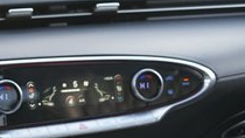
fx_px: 831
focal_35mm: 128
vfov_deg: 9.5
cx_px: -62
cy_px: 80
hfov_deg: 16.0
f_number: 4
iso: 125
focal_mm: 40
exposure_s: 1/60
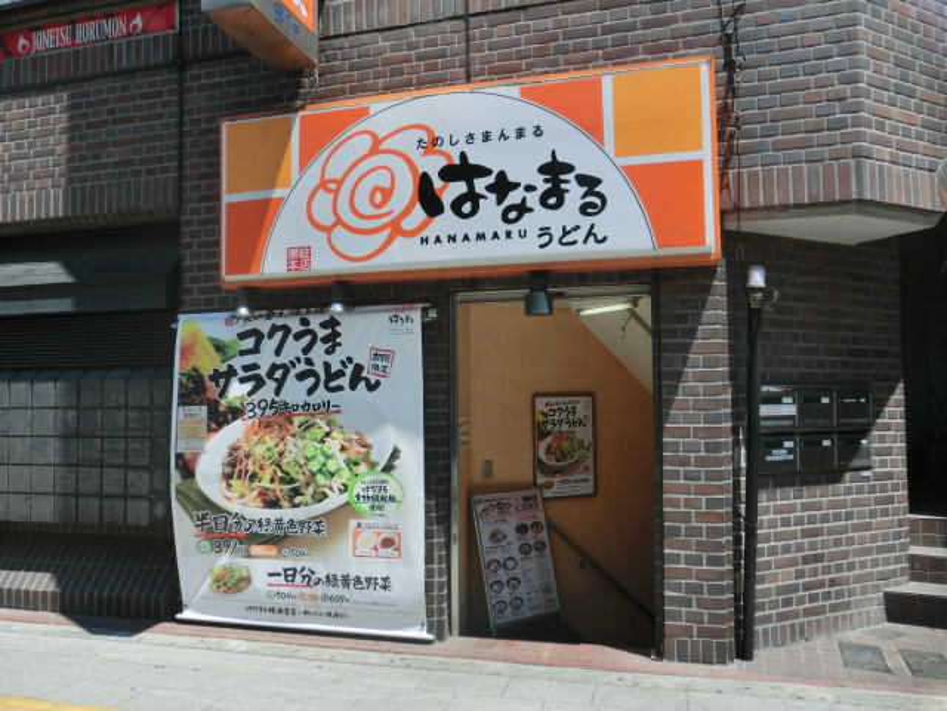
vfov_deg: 49.7
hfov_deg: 63.4
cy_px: 356
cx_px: 474
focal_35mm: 28
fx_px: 766
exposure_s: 1/160
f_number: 8.8
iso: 100
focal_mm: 5
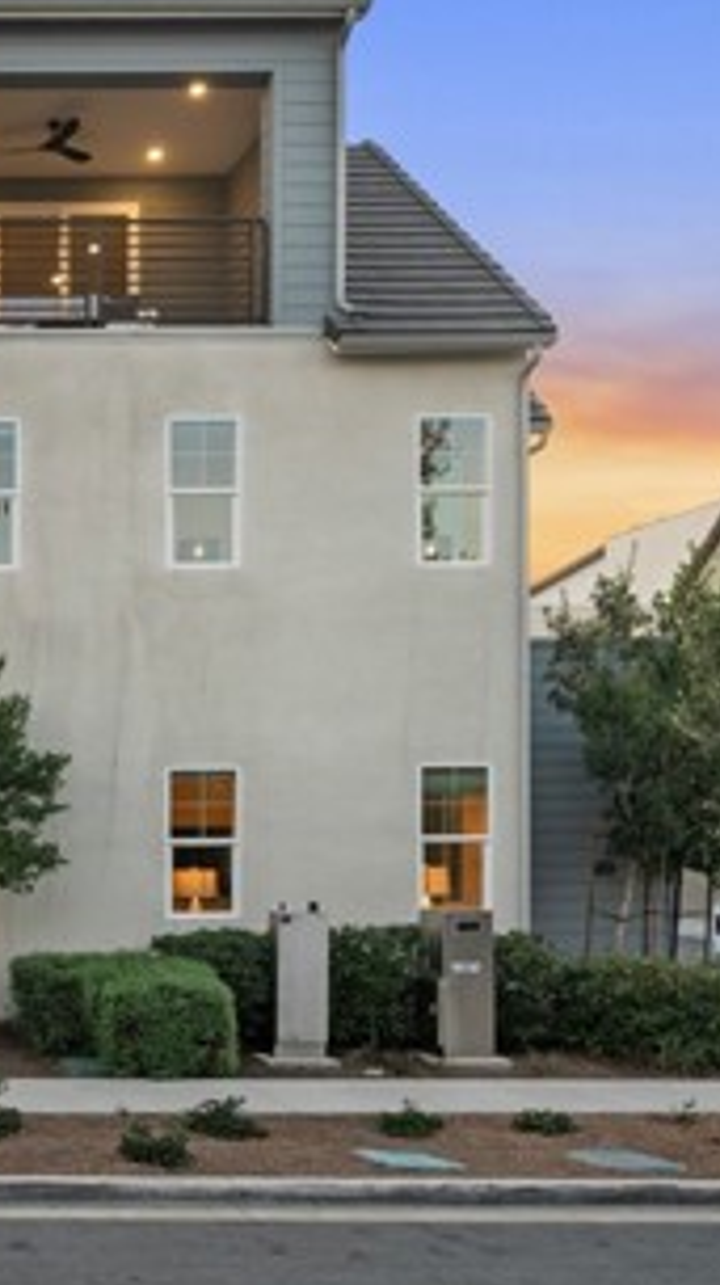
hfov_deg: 23.3
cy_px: 588
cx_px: -265
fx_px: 1497
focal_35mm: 44
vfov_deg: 46.4
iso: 400
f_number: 8
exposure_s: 1/25
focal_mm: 20
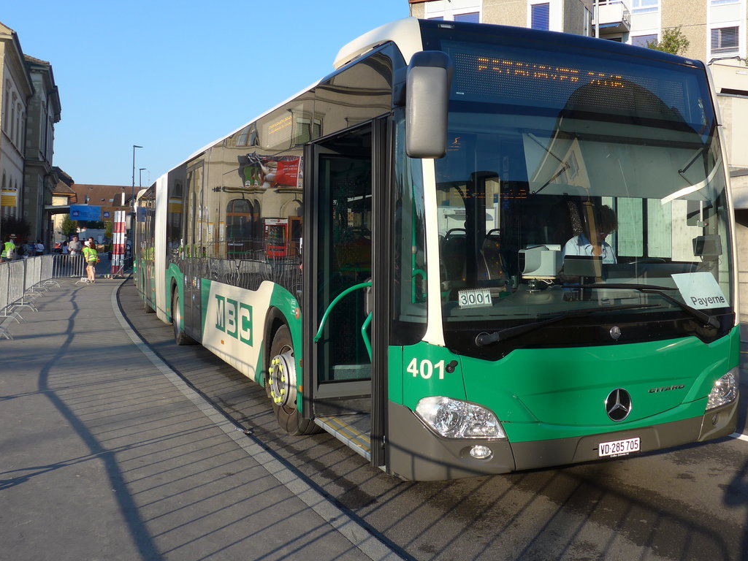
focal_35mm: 34
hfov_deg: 53.8
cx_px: 414
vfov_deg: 41.7
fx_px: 735
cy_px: 235
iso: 80
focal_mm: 6
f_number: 2.8
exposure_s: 1/800
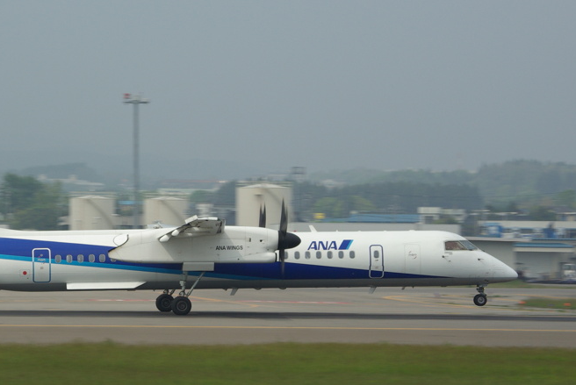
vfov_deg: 5.6
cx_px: 151
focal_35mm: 246
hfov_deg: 8.4
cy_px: 230
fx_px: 3937
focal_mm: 105
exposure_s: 1/250
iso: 160
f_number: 11
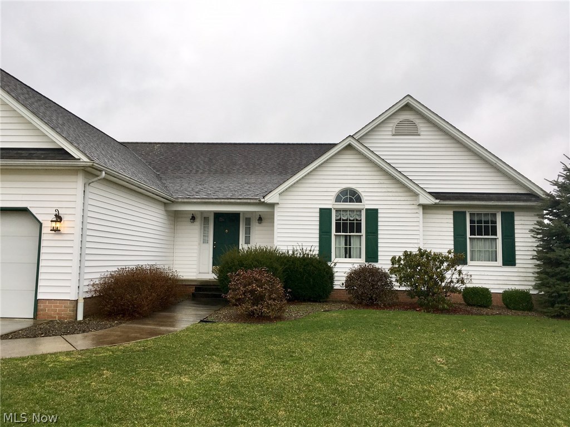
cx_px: 285
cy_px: 214
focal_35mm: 29
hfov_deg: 61.7
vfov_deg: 48.2
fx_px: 478
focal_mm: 4.15
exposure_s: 1/120
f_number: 2.2
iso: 25
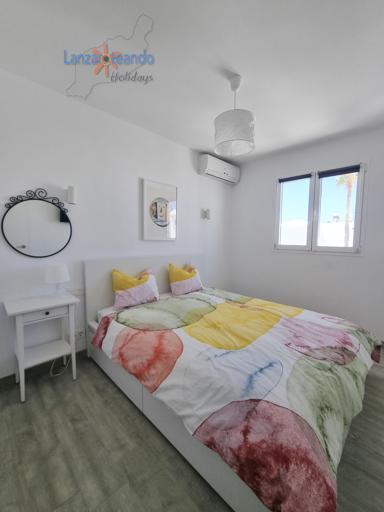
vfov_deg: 106.2
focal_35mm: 13
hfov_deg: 89.9
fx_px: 192
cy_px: 256
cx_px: 192
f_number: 2.2
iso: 50
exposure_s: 1/200
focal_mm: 2.2
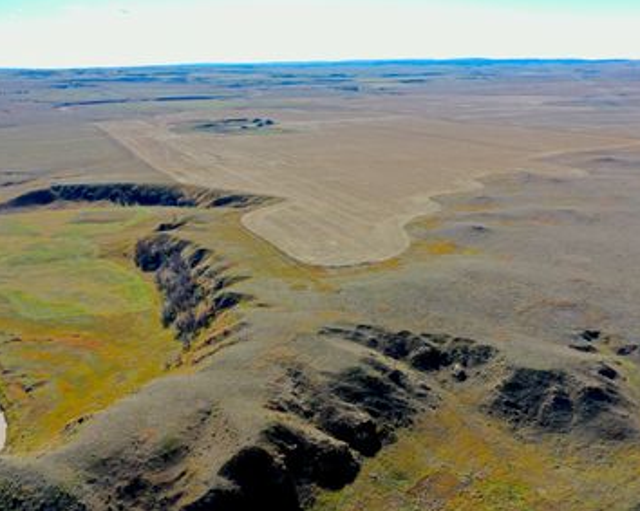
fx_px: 606
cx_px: 325
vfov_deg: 45.8
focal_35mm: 32
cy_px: 254
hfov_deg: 55.7
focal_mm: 10.26
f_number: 3.5
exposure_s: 1/80
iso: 100
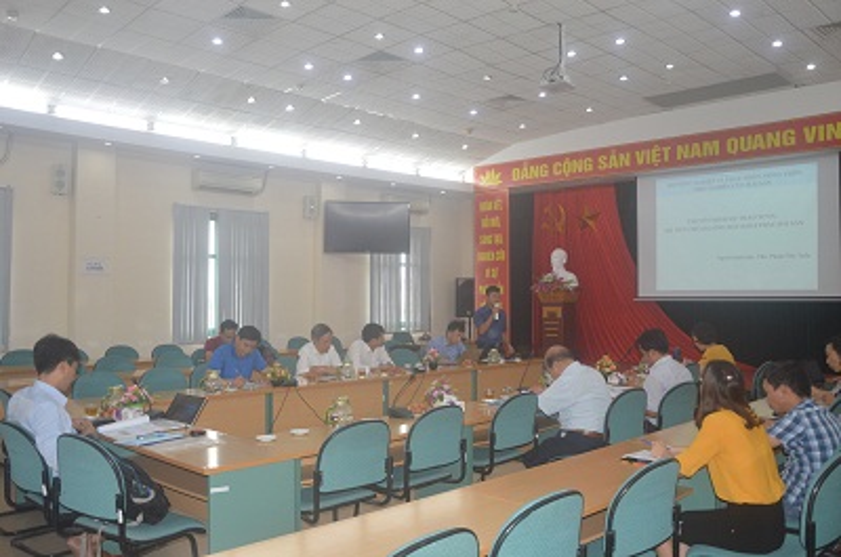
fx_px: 734
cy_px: 278
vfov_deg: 41.5
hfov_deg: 59.6
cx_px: 420
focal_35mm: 32
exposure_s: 1/100
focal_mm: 21
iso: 400
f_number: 4
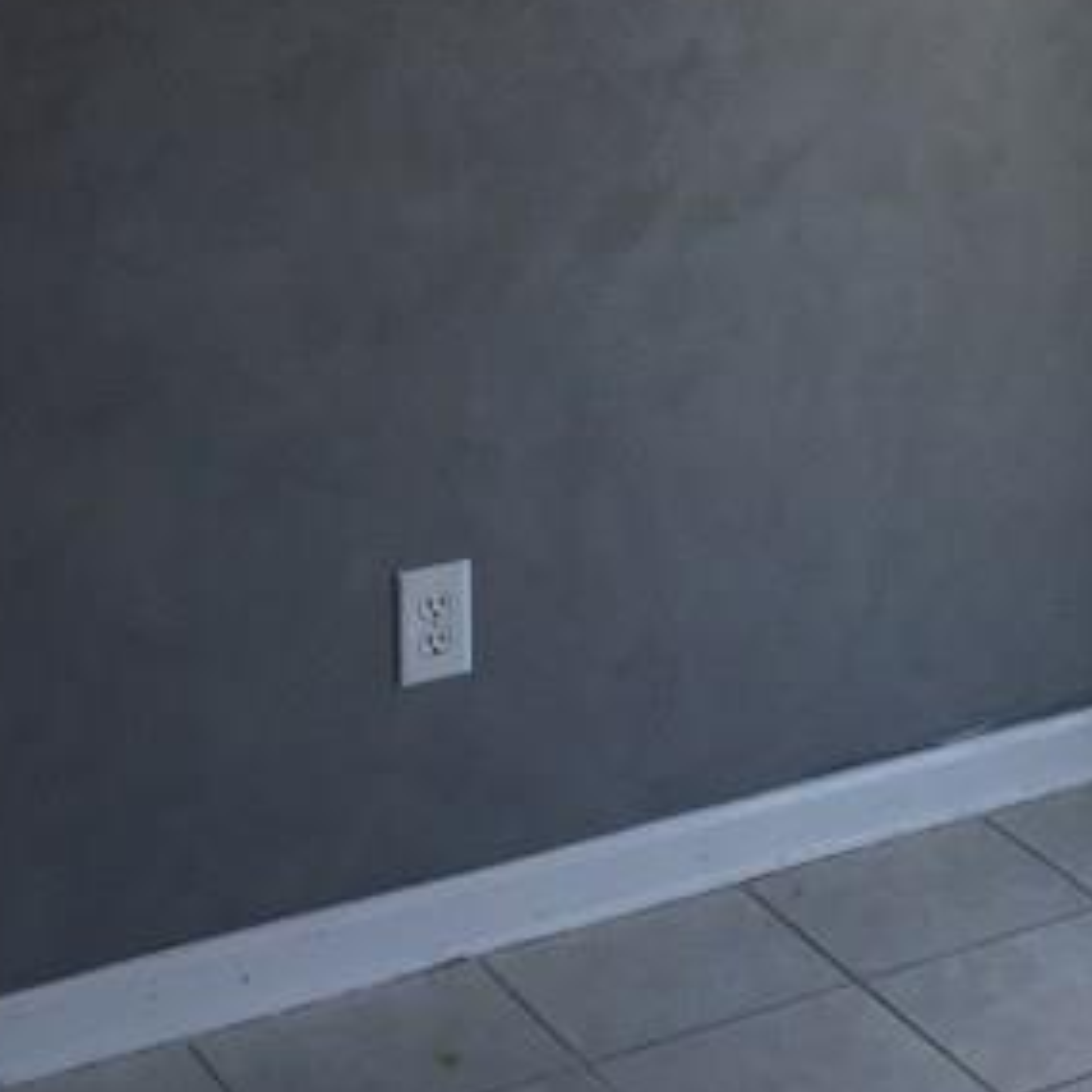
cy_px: -176
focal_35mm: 92
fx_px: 3284
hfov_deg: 18.0
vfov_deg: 18.0
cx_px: 1291
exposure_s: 1/542
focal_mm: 4.15
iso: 32
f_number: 2.2
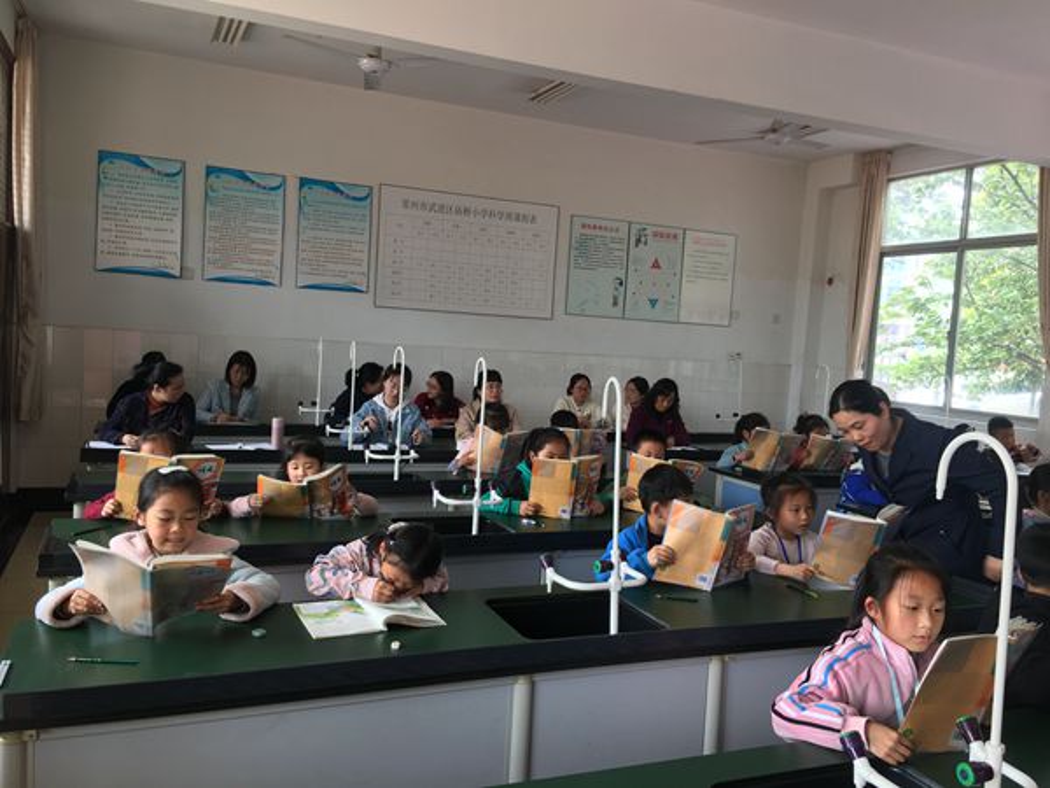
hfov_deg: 61.7
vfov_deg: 48.2
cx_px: 525
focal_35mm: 29
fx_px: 880
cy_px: 394
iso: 32
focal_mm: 4.15
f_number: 2.2
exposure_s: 1/50
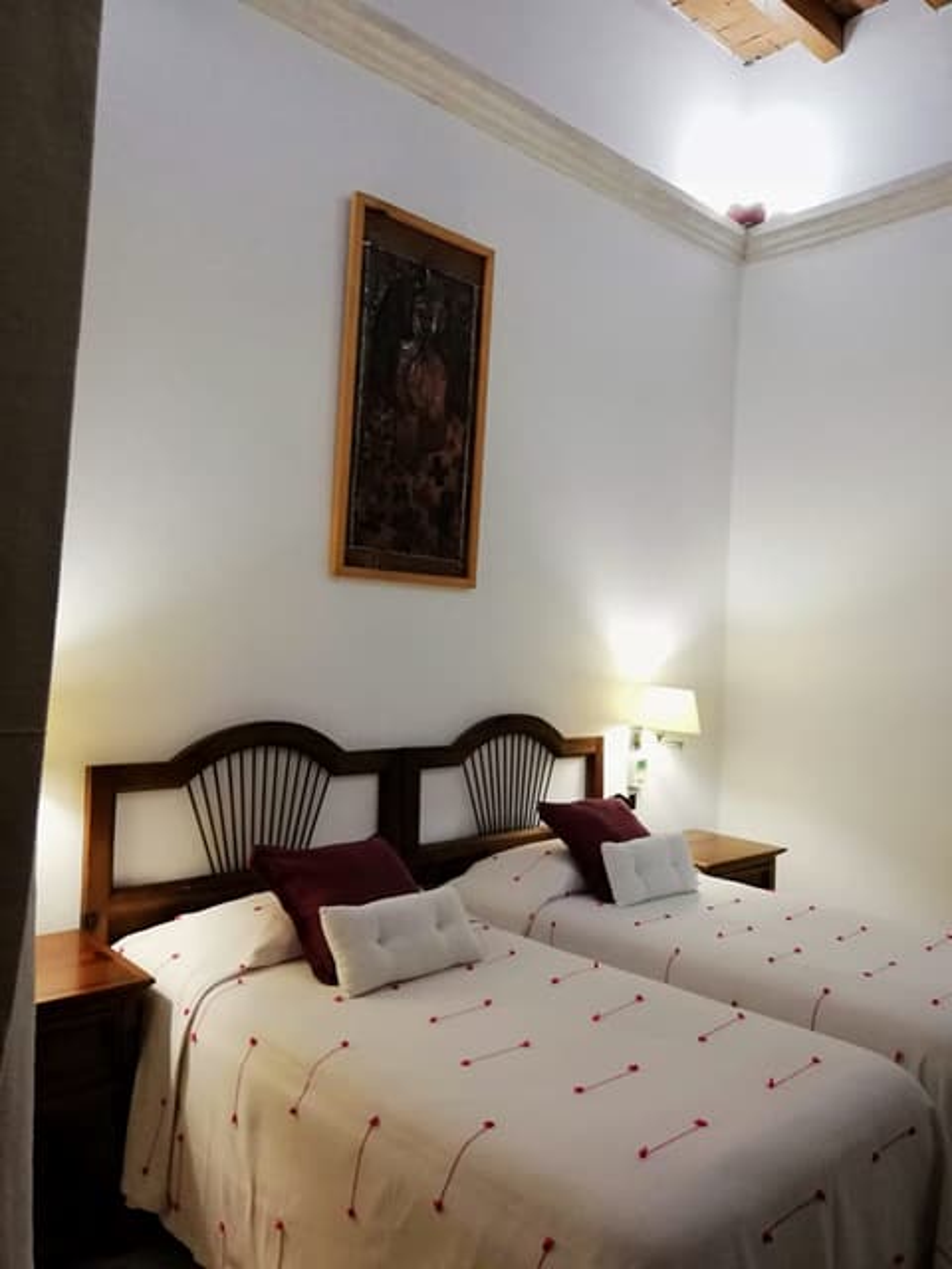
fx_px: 953
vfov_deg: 67.3
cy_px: 634
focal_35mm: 26
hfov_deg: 53.1
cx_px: 476
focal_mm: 3.81
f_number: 2.2
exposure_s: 1/30
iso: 400
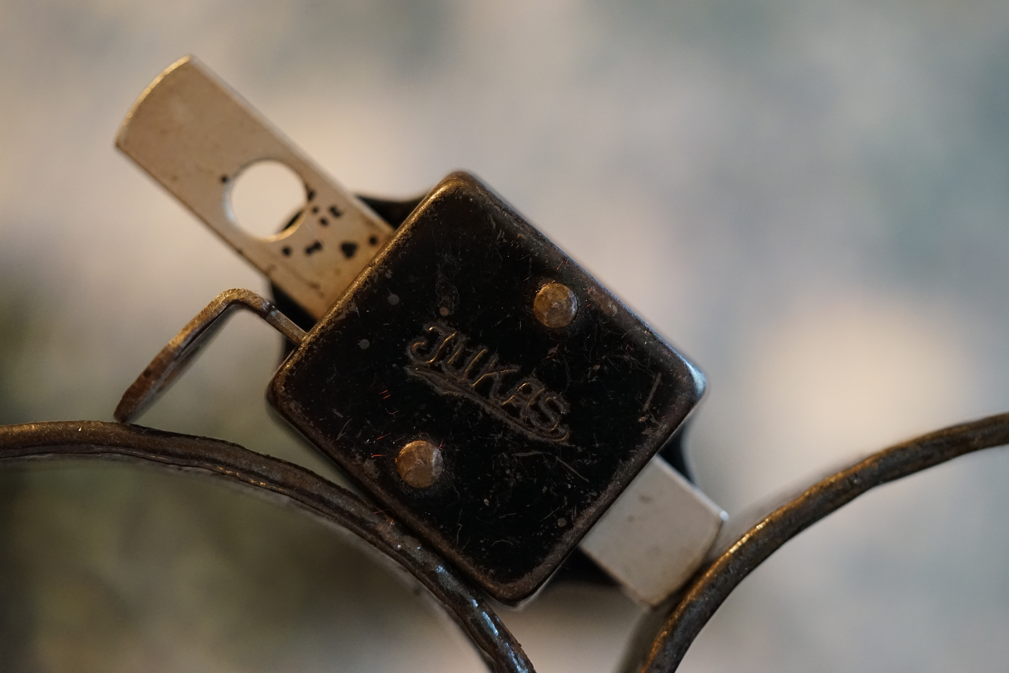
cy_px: 340
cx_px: 509
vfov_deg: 15.0
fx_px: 2550
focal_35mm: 91
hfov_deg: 22.4
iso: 4000
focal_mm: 90
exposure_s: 1/100
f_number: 2.8
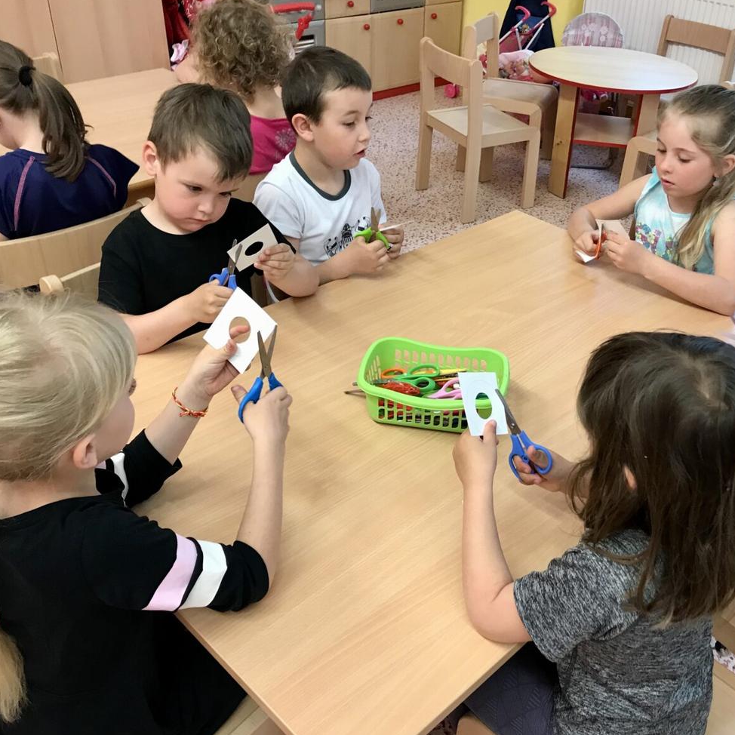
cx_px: 466
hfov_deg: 47.9
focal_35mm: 34
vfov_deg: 48.4
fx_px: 817
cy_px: 361
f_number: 1.8
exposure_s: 1/20
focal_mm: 3.99
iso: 40
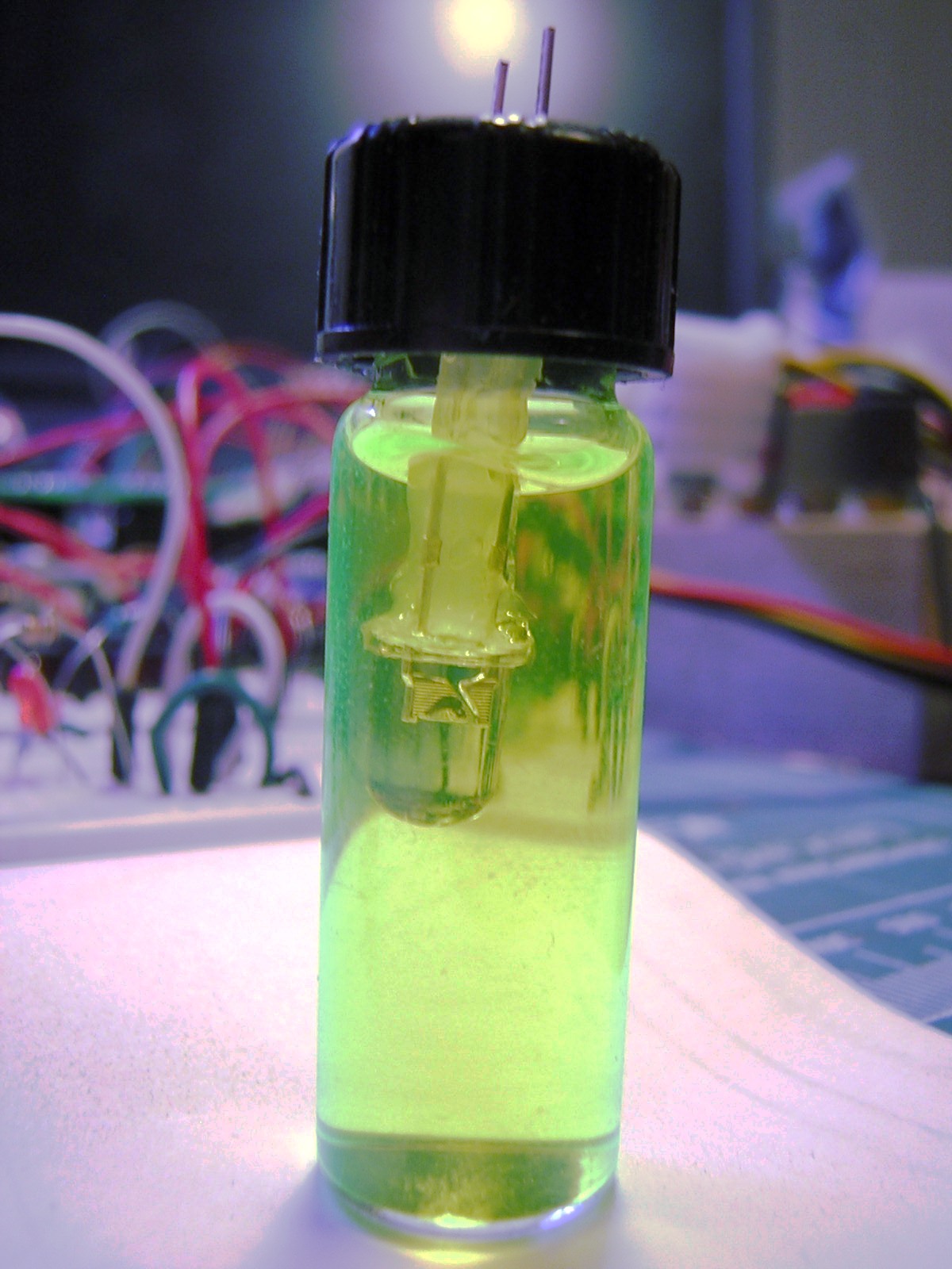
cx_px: 476
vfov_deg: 51.4
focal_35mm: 36
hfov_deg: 39.7
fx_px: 1320
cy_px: 634
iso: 100
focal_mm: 4.7
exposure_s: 1/9.9
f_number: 2.6
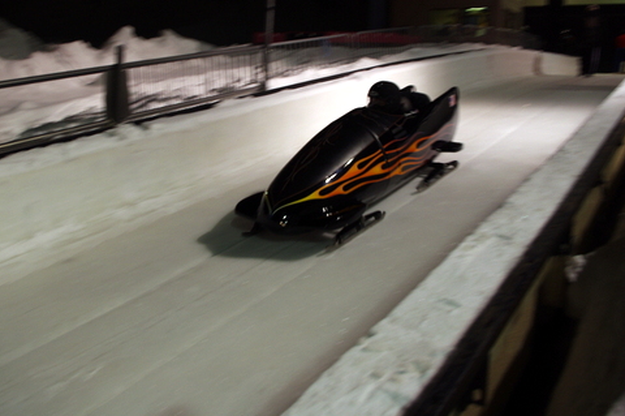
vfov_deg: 36.6
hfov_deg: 52.9
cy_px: 152
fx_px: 624
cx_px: 255
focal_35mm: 36
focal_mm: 18
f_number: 5.6
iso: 200
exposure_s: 1/40
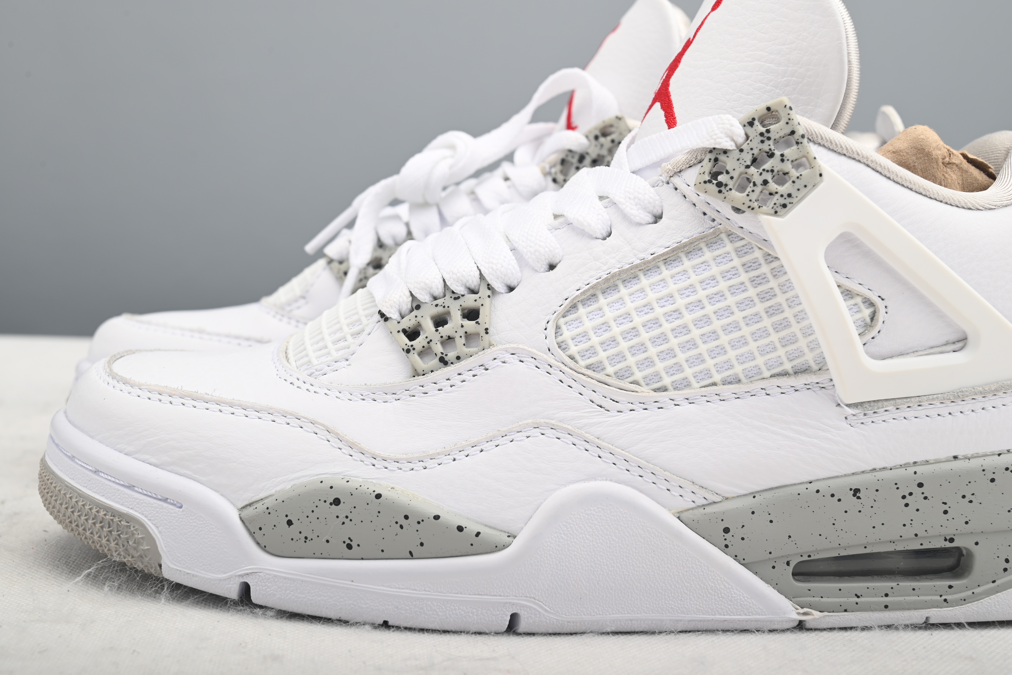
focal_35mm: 50
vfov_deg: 27.0
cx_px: 506
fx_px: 1406
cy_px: 338
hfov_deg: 39.6
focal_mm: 50
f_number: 11
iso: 100
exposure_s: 1/200
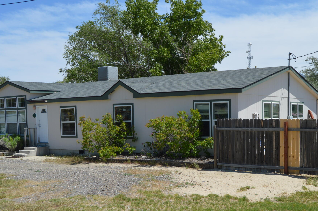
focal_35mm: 46
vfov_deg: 28.9
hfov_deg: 42.0
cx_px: 220
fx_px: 406
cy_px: 148
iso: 100
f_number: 9
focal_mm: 18
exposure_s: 1/320
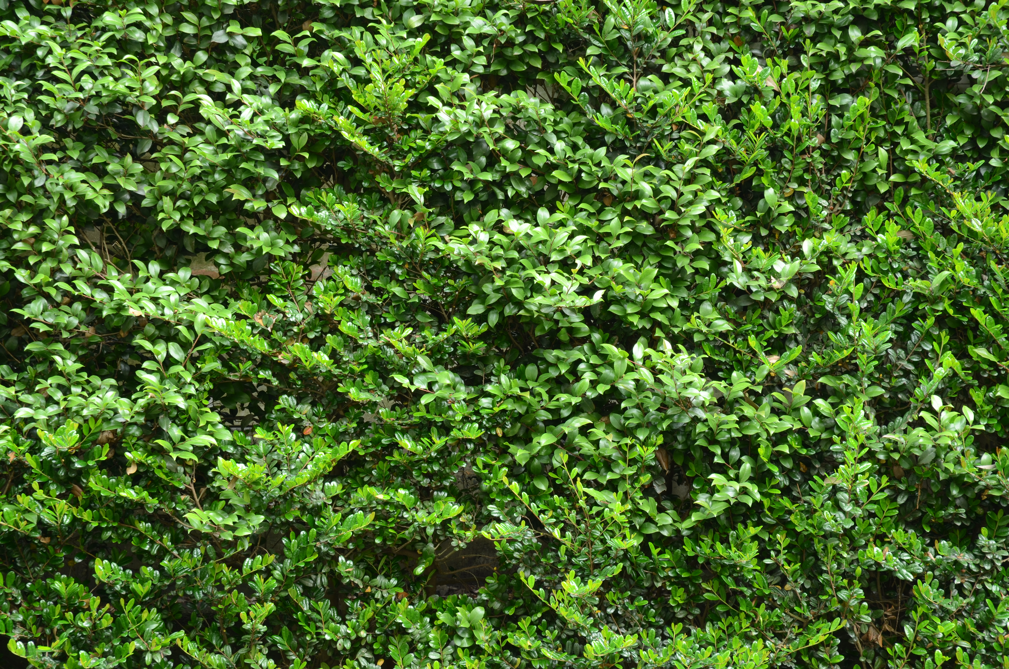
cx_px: 504
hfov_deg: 16.1
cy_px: 334
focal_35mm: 128
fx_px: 3566
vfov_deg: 10.7
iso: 100
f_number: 8
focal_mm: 85
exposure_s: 1.3
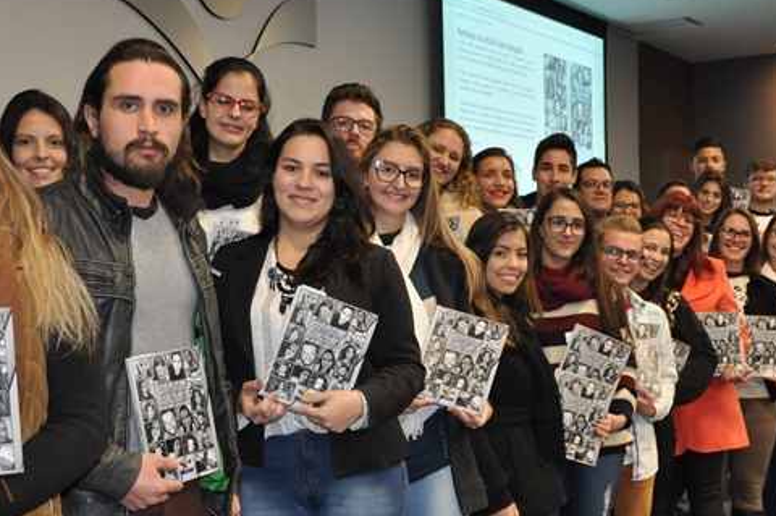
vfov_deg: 24.4
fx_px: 1184
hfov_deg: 36.3
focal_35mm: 55
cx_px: 372
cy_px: 353
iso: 800
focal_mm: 22
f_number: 3.8
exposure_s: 1/60
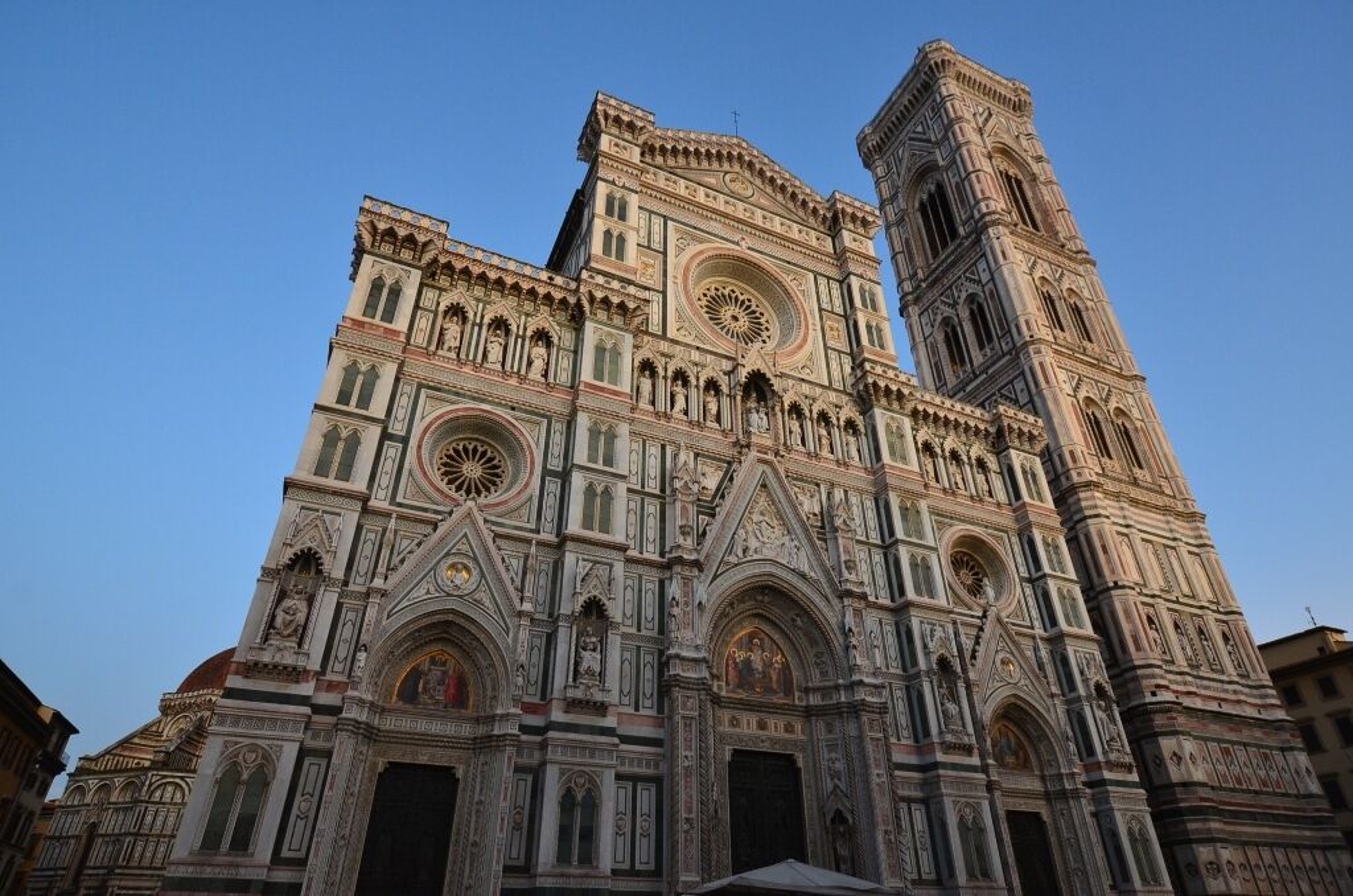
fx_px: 731
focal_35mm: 20
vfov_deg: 63.0
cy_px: 448
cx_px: 676
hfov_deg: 85.5
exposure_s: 1/25
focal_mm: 13
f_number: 7.1
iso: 800
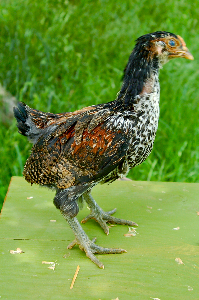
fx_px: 349
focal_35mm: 42
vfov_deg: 46.4
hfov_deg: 31.8
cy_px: 150
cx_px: 100
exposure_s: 1/125
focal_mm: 28
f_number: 5.6
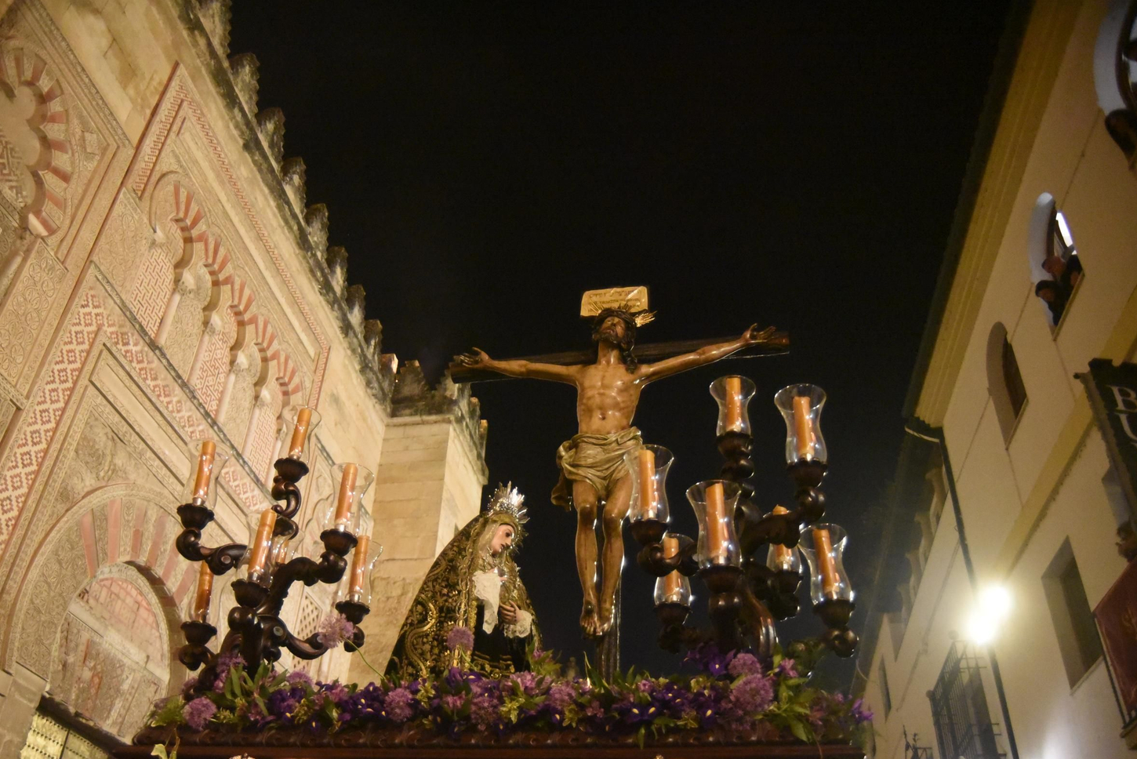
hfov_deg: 58.6
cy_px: 417
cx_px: 527
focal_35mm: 32
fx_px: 1011
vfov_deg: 41.1
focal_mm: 29
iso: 12800
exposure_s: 1/200
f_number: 3.5
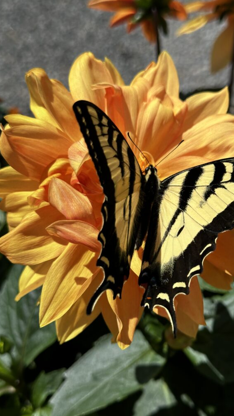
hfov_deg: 22.6
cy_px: 209
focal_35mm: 53
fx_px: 585
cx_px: 145
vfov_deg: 39.2
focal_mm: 6.86
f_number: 1.78
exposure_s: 1/4785
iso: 64
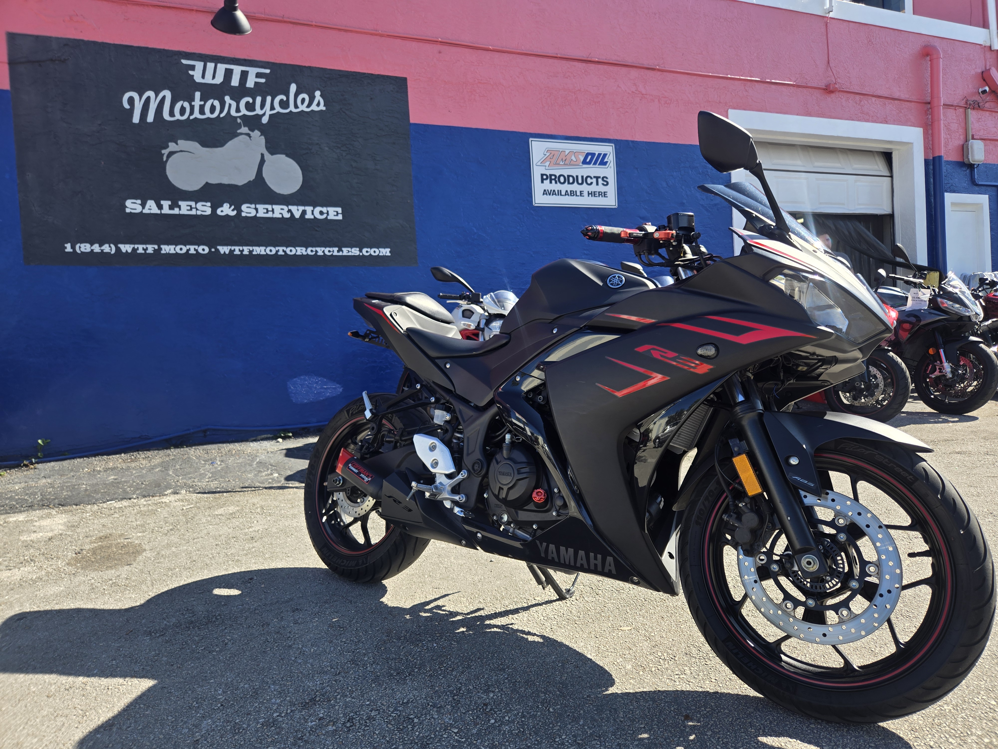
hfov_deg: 73.9
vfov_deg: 58.9
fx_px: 663
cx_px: 499
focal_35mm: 23
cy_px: 374
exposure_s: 1/566
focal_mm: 5.4
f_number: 1.8
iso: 25
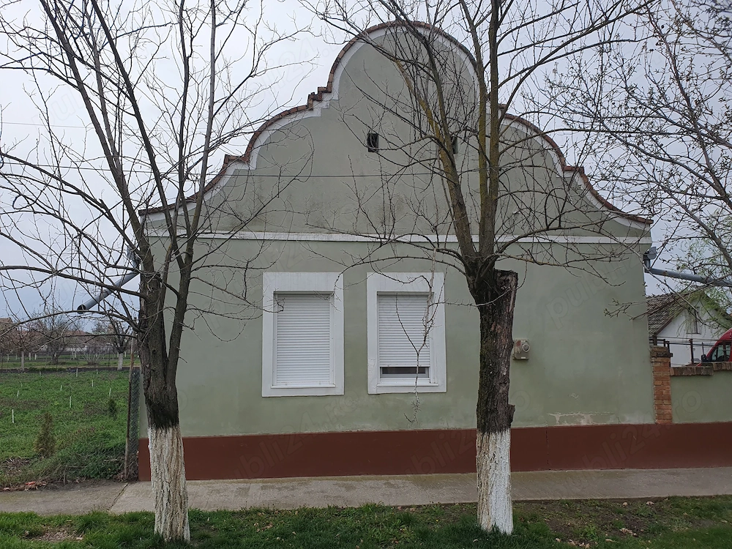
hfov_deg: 67.3
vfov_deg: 53.1
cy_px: 274
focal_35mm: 26
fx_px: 550
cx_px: 366
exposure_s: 1/1018
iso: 50
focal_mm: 4.32
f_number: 2.4
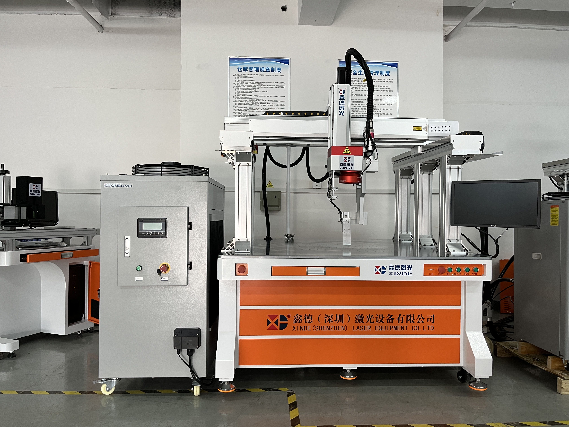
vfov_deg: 53.1
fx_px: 427
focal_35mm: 26
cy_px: 214
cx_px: 284
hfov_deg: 67.3
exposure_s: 1/50
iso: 80
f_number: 1.6
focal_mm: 5.1
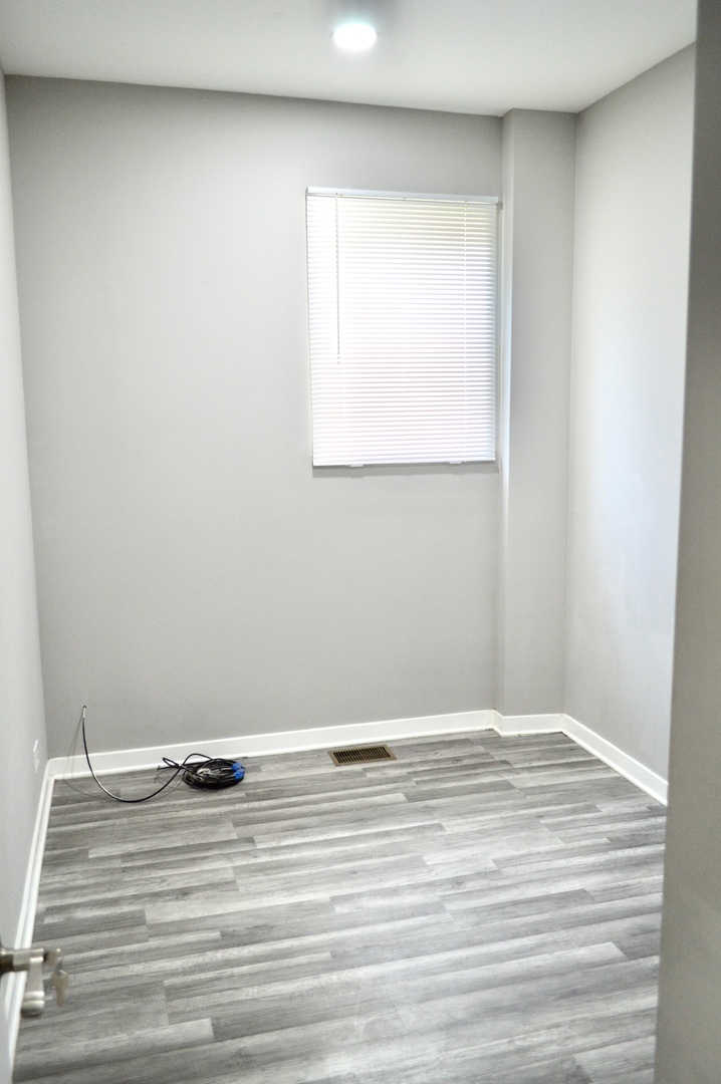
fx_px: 903
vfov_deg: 62.0
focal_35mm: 30
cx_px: 360
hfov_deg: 43.5
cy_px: 542
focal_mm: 20
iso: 800
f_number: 4
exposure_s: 1/60
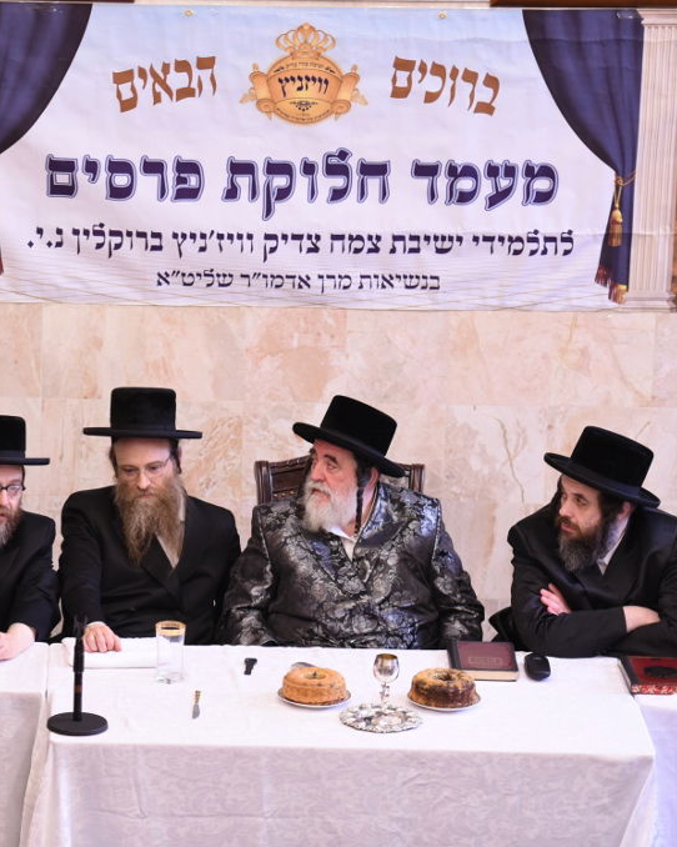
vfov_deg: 11.2
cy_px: 424
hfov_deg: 8.9
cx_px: 129
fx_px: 4335
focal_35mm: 173
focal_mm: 122
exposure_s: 1/200
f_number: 2.8
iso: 1600
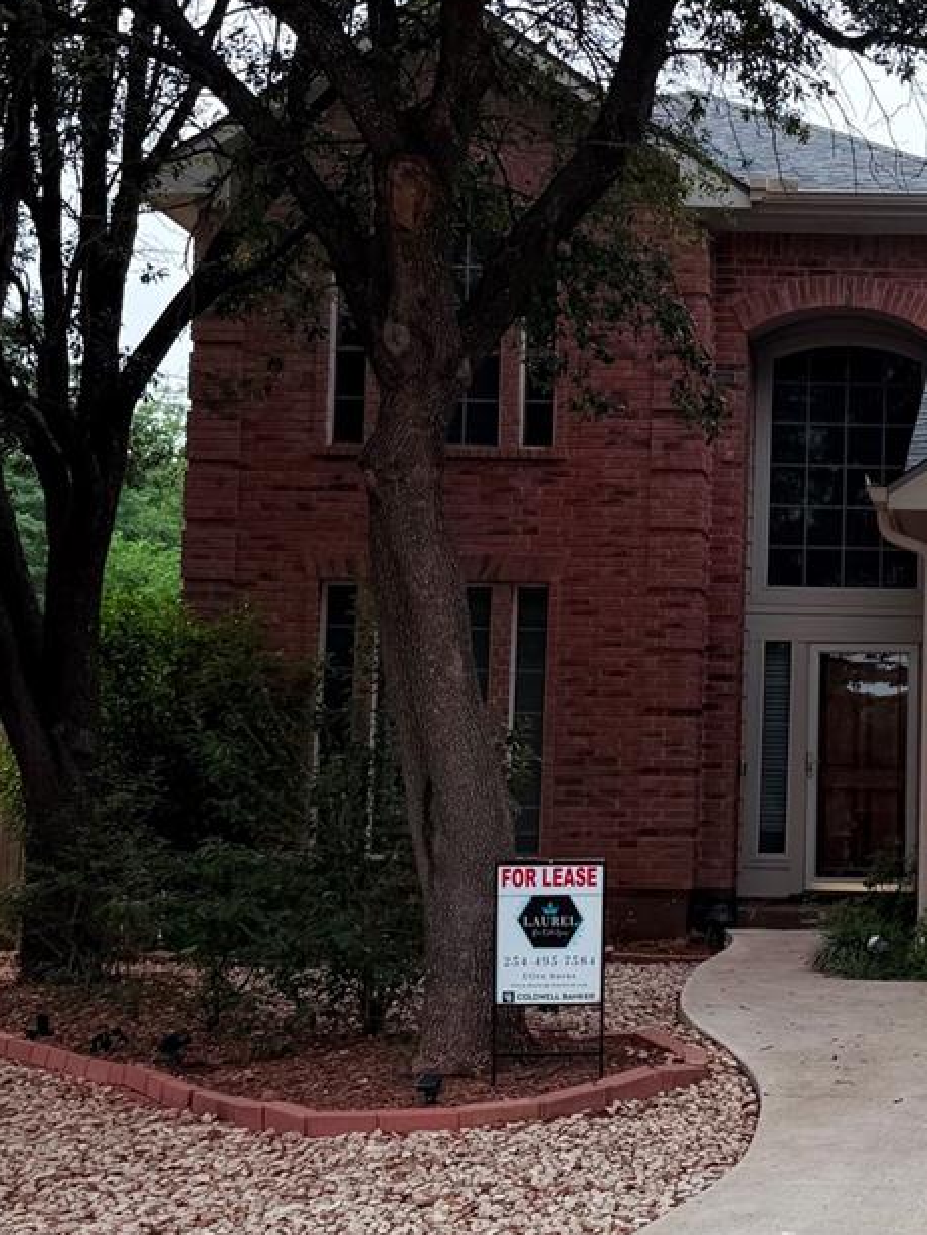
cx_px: 1024
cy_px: 648
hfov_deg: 23.0
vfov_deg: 32.2
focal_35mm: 60
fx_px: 2141
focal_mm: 6.76
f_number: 1.78
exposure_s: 1/1949
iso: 80
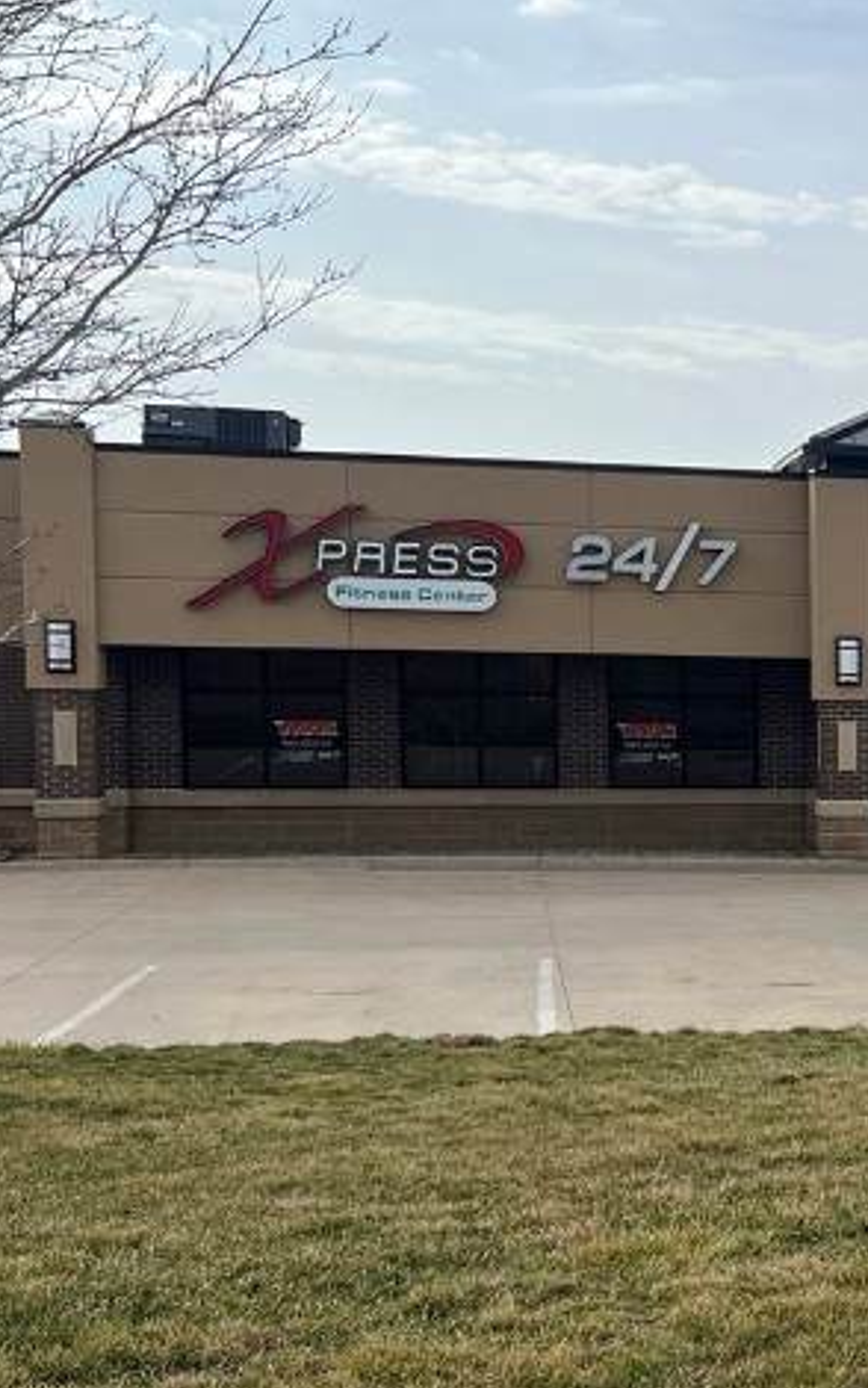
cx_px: 1210
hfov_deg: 19.5
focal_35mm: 60
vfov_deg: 33.9
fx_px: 2270
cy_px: 845
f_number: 1.5
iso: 50
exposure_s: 1/6579
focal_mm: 5.7
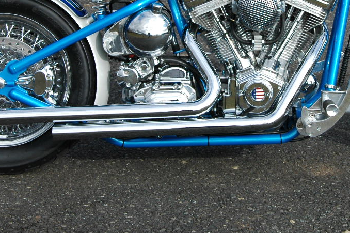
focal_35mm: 133
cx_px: 234
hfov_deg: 15.4
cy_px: 2
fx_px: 1292
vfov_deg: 10.2
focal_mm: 40
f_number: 11
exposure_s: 1/400
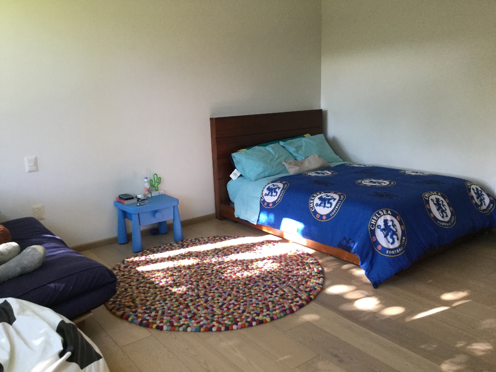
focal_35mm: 31
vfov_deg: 45.4
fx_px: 444
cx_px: 248
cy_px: 186
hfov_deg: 58.4
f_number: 2.4
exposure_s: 1/30
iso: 50
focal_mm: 3.3
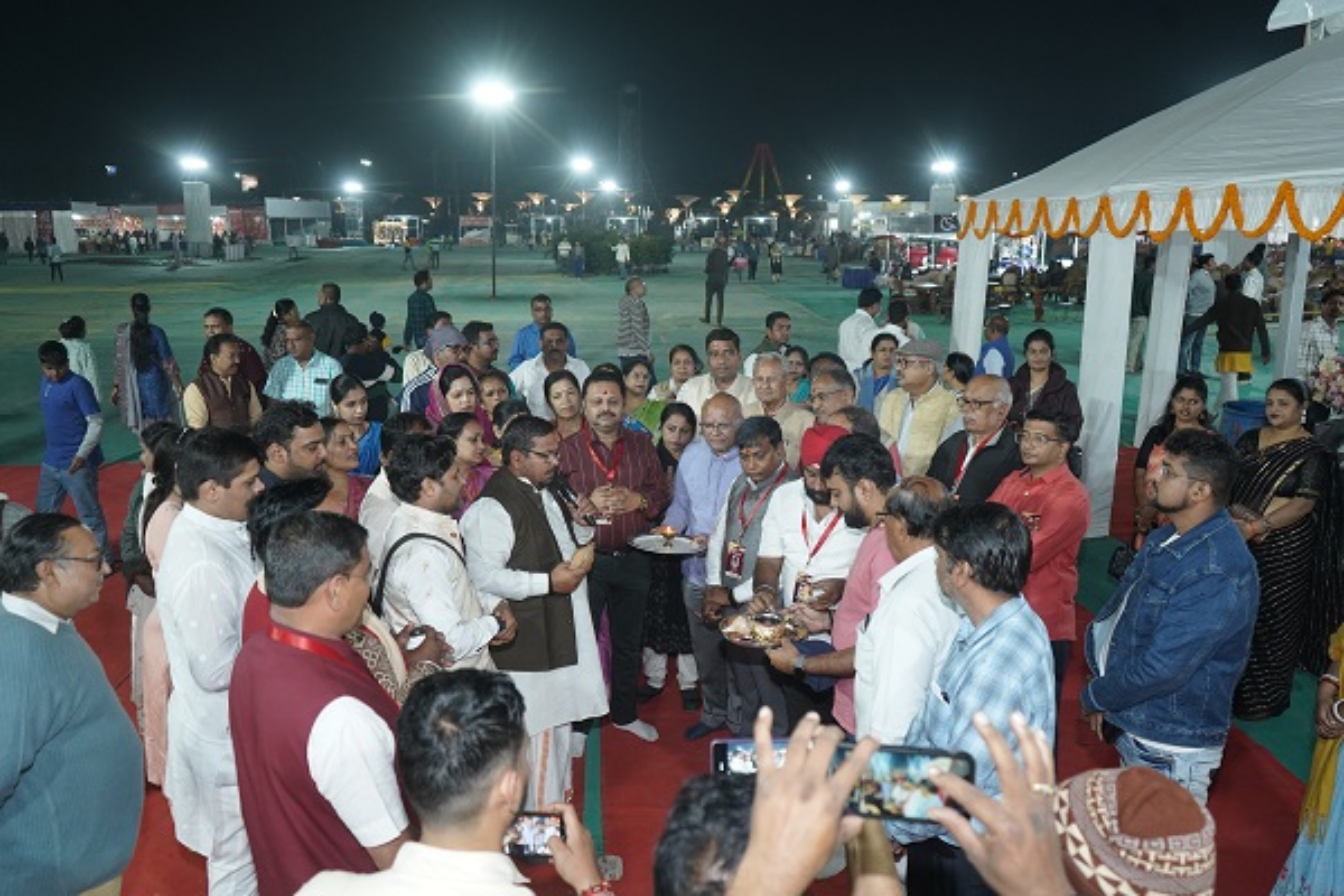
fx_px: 1083
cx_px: 672
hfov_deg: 63.7
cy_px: 448
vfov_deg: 45.0
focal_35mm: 29
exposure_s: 1/125
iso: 2500
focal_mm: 29
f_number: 4
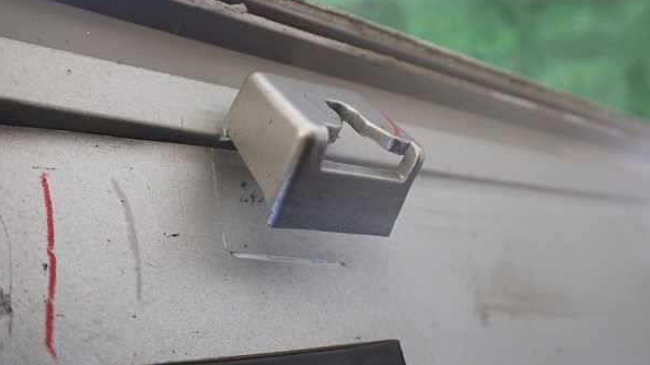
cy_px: 181
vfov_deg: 35.6
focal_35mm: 33
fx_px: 569
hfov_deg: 59.5
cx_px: 323
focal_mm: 5.4
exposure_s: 1/125
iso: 320
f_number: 2.3
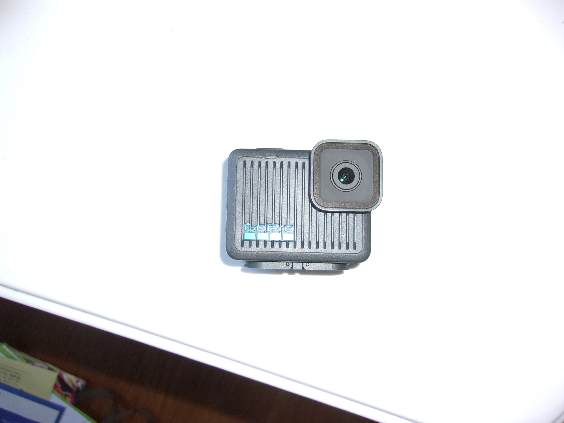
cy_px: 212
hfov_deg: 65.3
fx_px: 440
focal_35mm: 27
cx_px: 282
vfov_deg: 51.4
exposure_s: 1/34
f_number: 3
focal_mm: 4.9
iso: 200
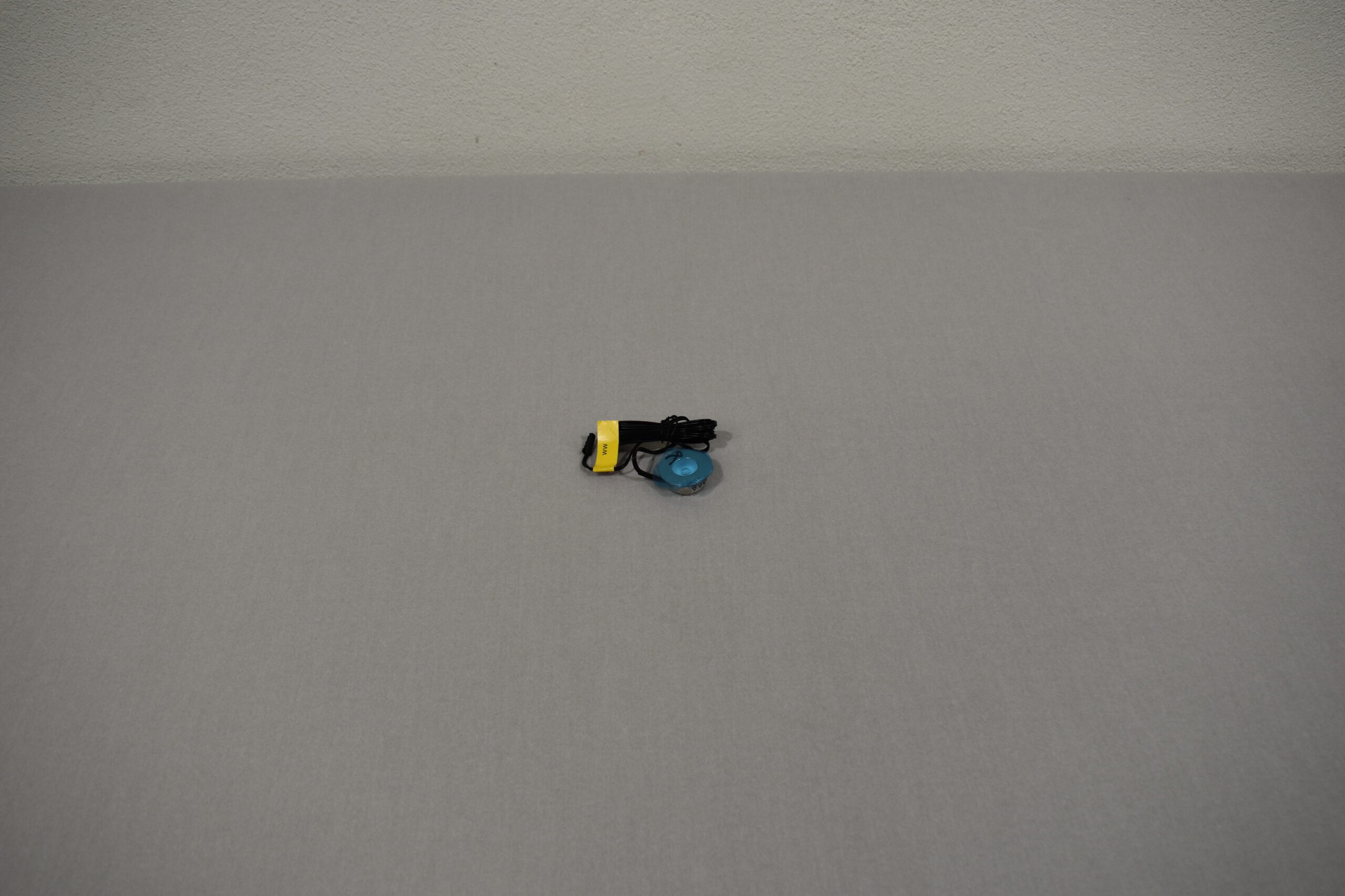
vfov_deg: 40.0
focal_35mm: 33
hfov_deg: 57.2
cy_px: 448
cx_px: 672
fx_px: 1233
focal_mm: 22
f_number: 5.6
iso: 250
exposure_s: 1/125
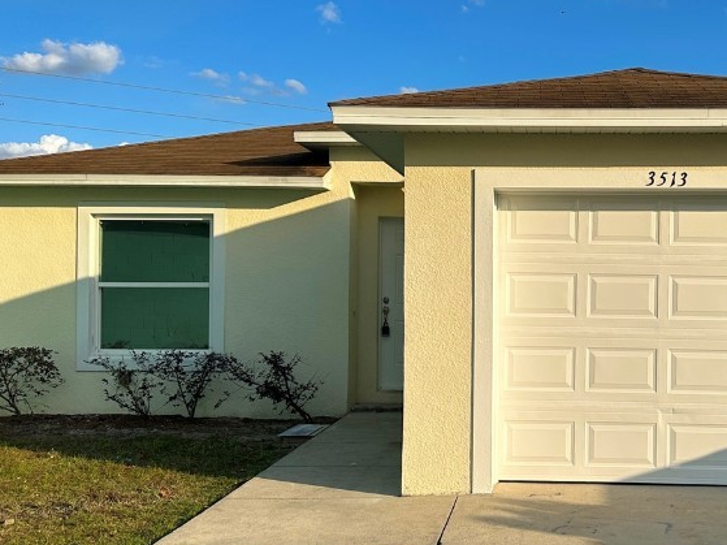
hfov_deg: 41.6
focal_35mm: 44
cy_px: 265
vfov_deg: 32.9
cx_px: 553
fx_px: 924
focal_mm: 6.86
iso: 80
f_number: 1.78
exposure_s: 1/5263
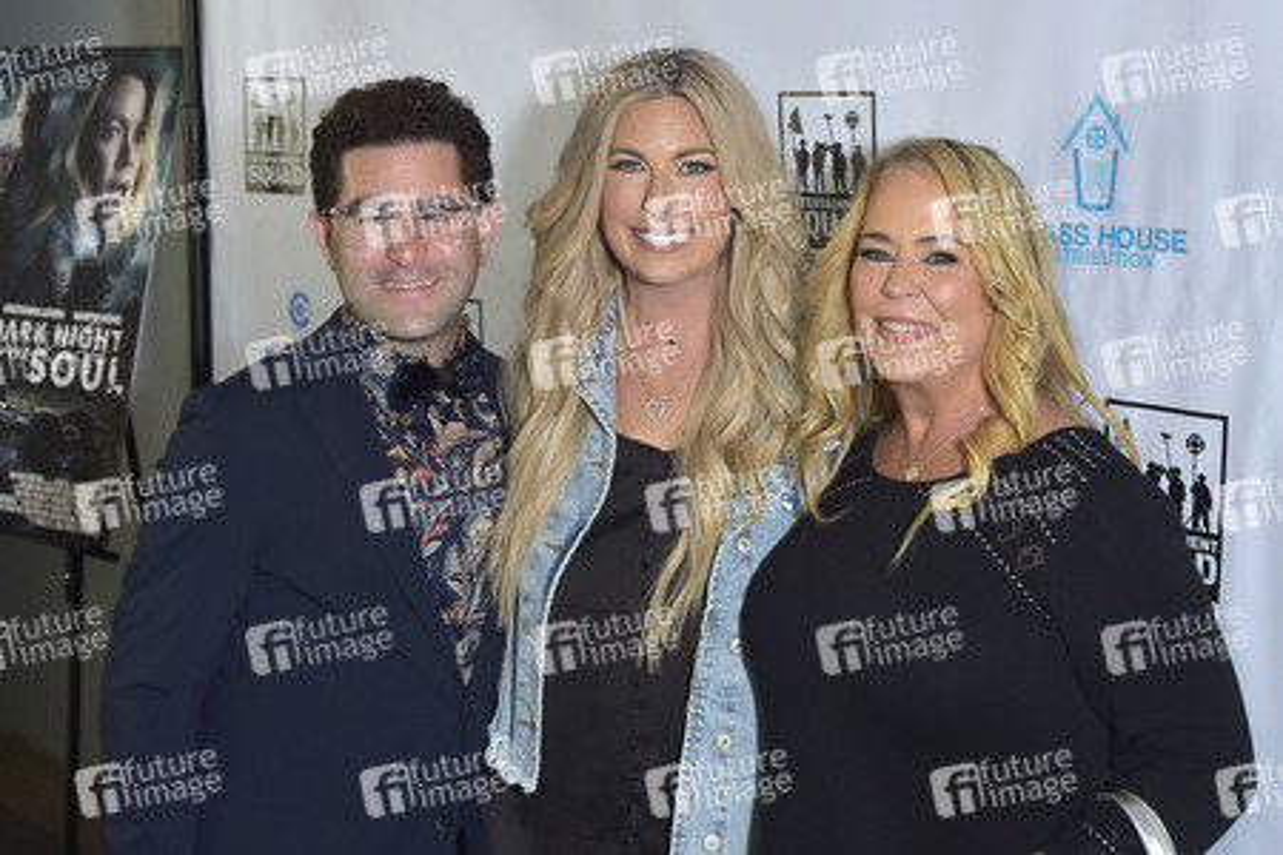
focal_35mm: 46
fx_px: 1639
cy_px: 428
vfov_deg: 29.2
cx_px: 642
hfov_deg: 42.7
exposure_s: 1/250
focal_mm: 46
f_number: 6.3
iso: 1250
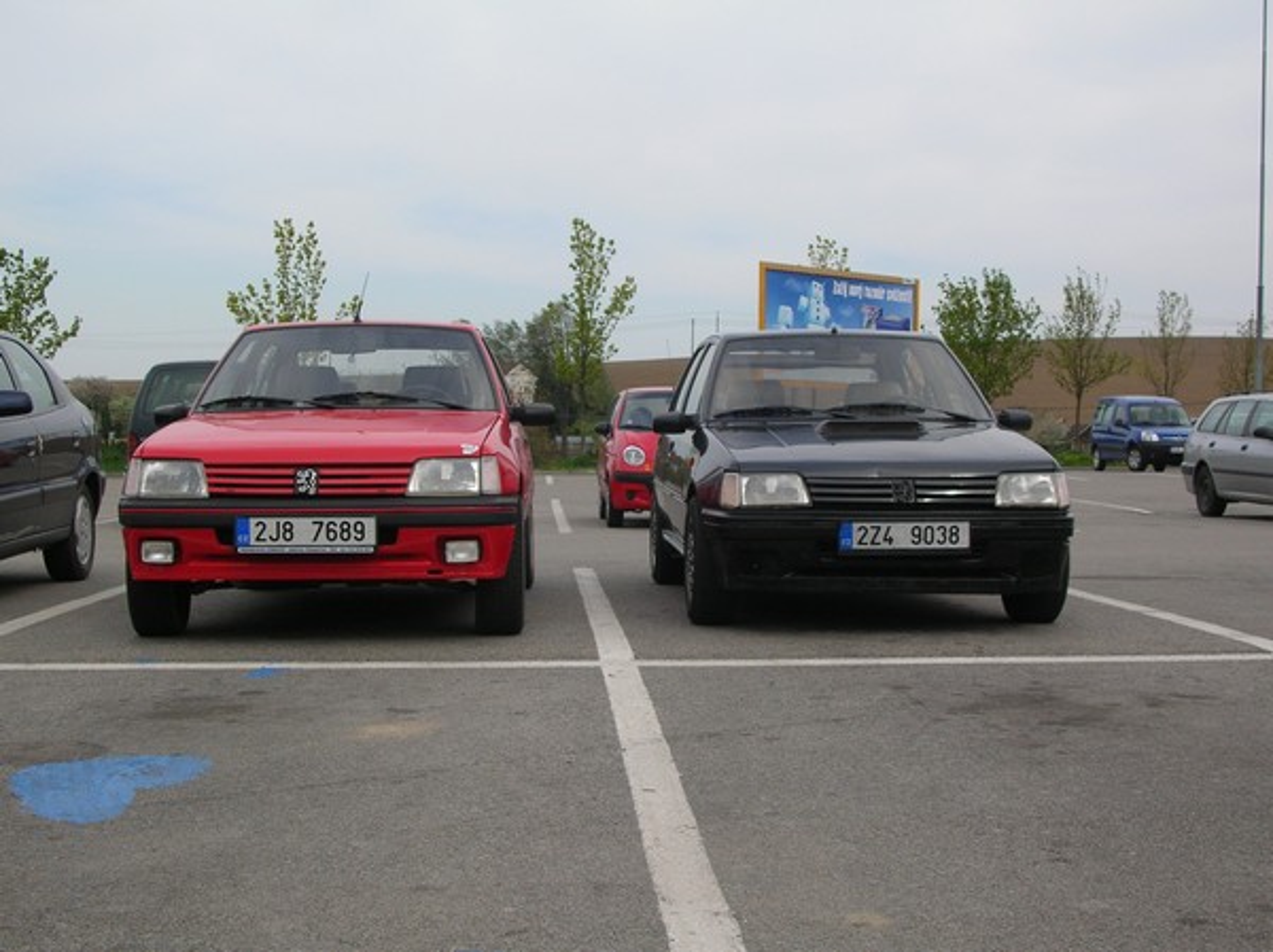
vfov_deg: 28.5
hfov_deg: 37.5
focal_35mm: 51
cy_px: 476
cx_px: 636
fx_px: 1874
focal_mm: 8.5
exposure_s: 1/562
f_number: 3.3
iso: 50
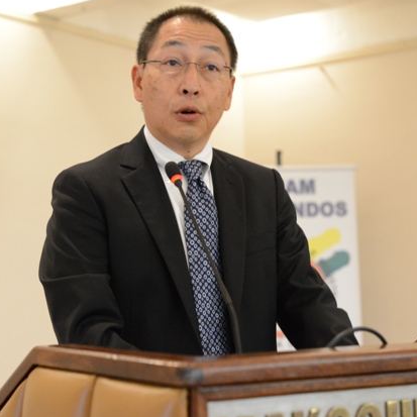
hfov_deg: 21.9
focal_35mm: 79
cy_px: 207
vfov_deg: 21.9
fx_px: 1077
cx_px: 185
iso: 6400
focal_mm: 60
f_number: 4.5
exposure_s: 1/60
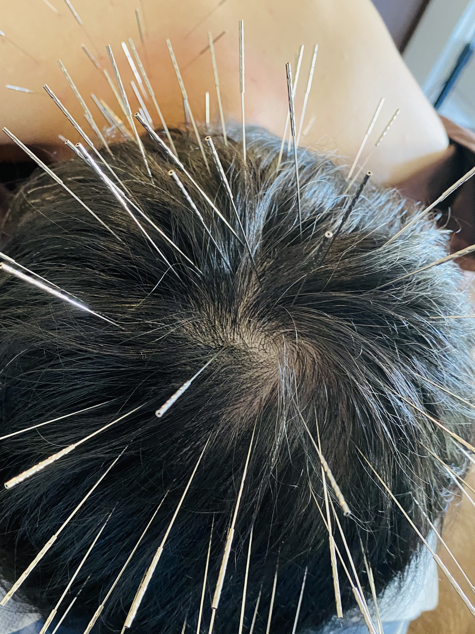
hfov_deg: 44.1
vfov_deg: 56.4
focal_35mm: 32
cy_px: 376
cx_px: 222
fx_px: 585
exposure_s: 1/34
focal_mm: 4.25
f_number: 1.8
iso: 640
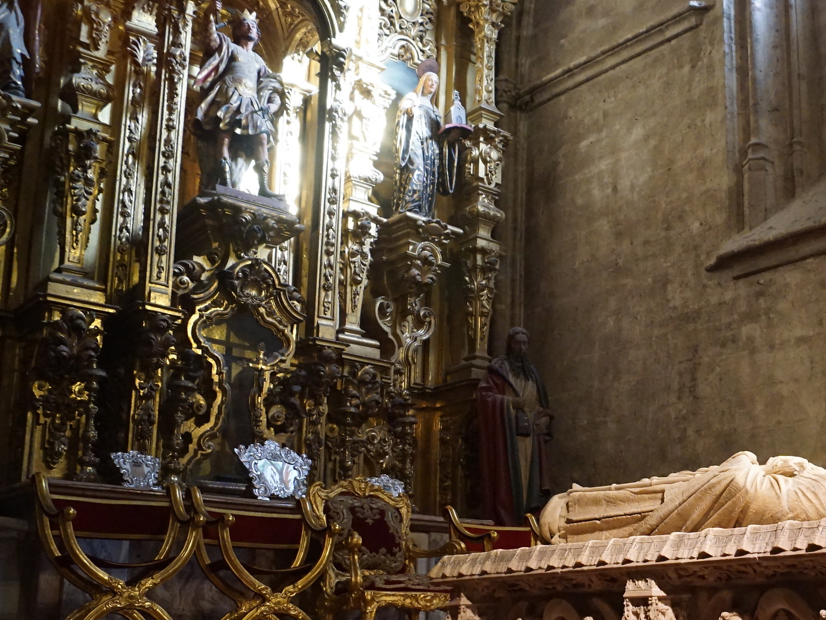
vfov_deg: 31.8
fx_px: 1074
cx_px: 664
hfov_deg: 40.3
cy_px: 441
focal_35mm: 45
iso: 3200
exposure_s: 1/100
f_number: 3.5
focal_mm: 18
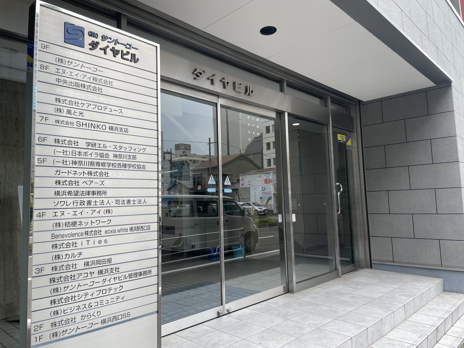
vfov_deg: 53.1
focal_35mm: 26
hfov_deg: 67.3
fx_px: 349
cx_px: 232
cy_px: 174
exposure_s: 1/654
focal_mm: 4.2
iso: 32
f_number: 1.6
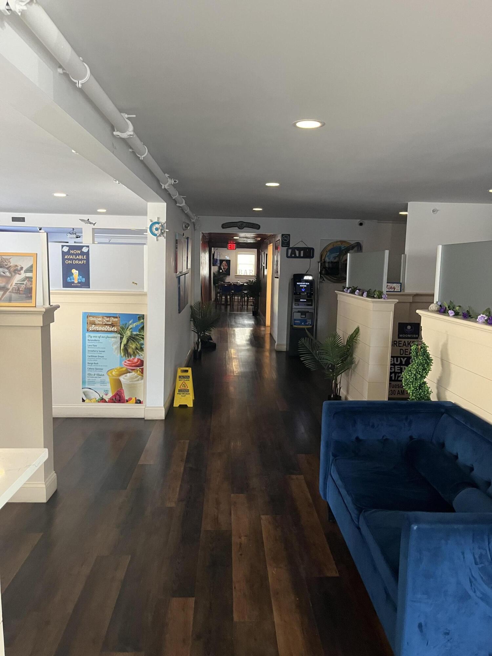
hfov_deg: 53.1
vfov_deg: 67.3
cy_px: 328
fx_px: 493
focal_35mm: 26
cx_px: 246
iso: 320
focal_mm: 5.1
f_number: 1.6
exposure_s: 1/60
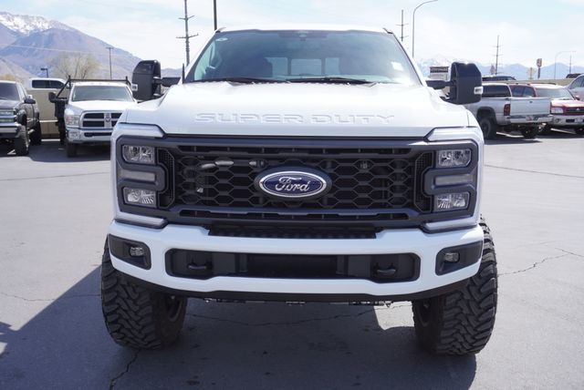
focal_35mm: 34
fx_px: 560
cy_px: 195
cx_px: 292
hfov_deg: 55.1
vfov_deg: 38.4
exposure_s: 1/200
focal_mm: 23
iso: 100
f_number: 7.1
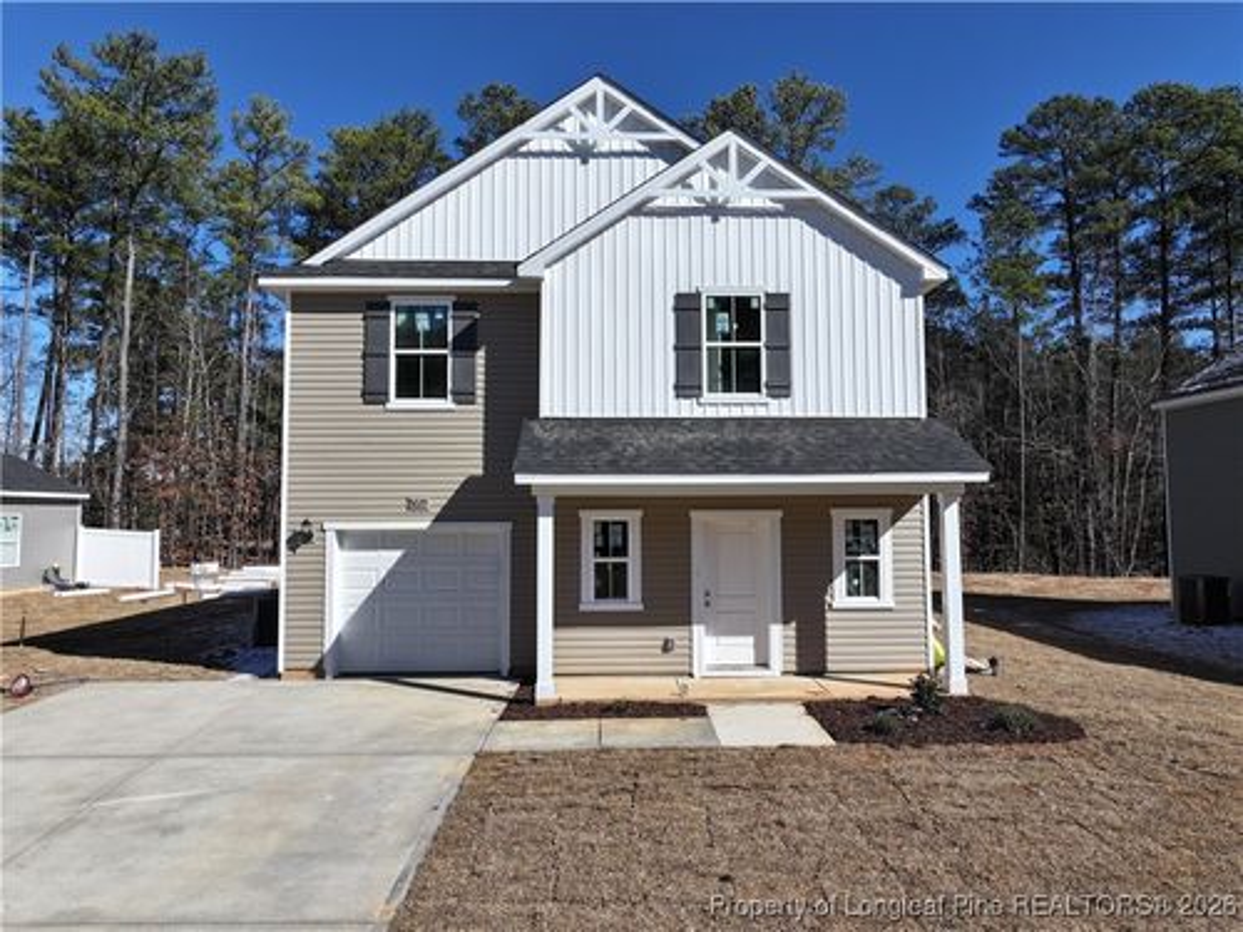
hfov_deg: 71.6
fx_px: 862
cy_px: 466
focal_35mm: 24
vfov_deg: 56.8
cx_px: 622
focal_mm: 12.29
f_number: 2.8
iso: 120
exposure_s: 1/2500
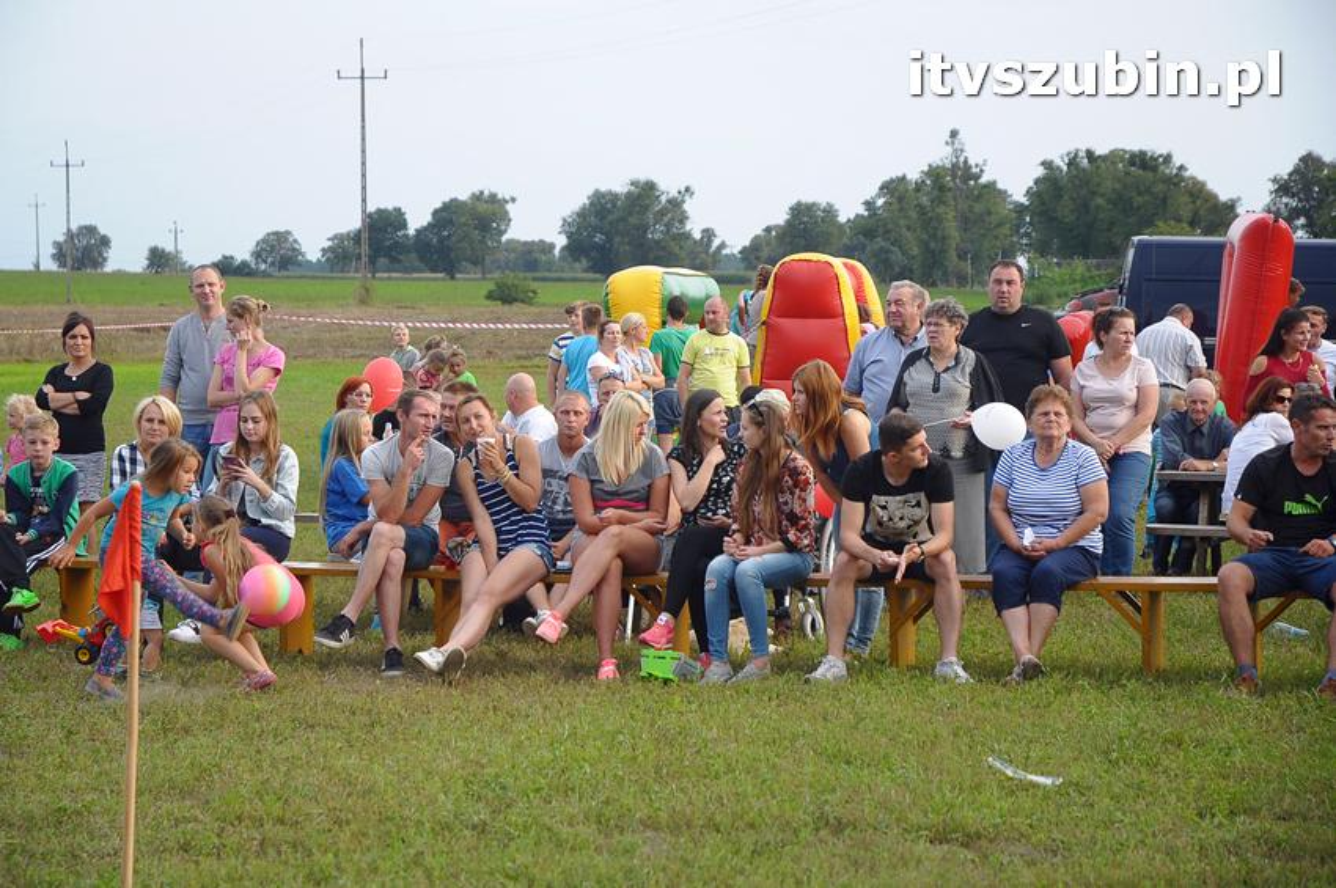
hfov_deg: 19.5
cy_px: 444
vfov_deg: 13.0
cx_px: 668
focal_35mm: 105
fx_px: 3893
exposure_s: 1/250
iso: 400
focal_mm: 70
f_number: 4.5
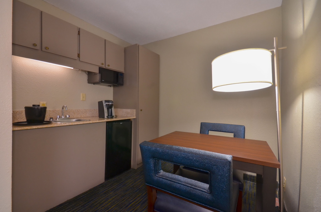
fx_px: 133
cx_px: 160
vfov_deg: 77.1
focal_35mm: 15
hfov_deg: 100.5
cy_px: 106
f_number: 7.1
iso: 320
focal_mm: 10
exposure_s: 1/8
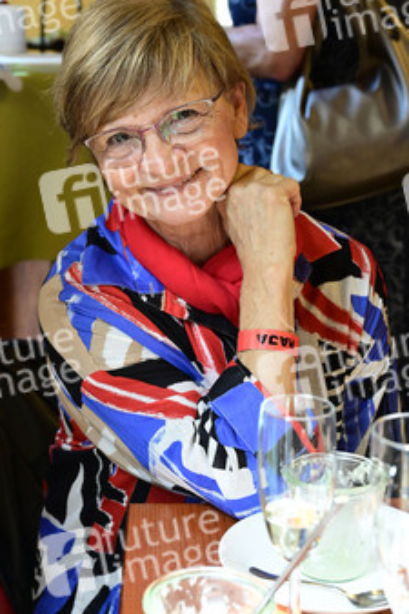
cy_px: 282
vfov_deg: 34.5
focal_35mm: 58
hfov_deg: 23.3
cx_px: 185
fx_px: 989
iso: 8000
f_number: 5
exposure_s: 1/400
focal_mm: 49
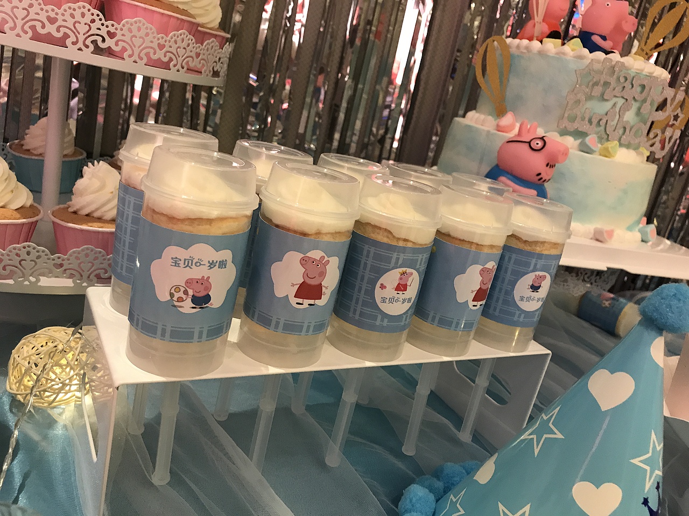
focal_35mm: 28
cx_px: 344
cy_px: 258
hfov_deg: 63.4
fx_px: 557
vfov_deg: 49.7
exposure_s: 1/17
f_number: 1.8
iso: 64
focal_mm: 3.99
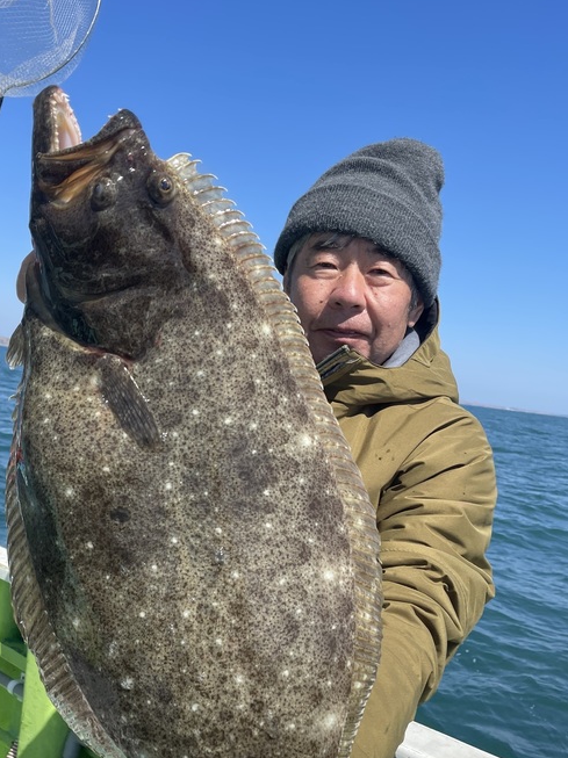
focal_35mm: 34
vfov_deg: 53.5
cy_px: 464
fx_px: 745
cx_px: 203
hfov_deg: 41.4
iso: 32
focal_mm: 4.2
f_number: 1.6
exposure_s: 1/2398
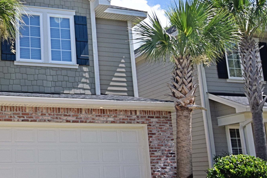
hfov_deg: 38.0
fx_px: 349
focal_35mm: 47
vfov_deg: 28.6
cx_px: 10
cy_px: 100
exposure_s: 1/200
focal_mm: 14
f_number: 18
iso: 400
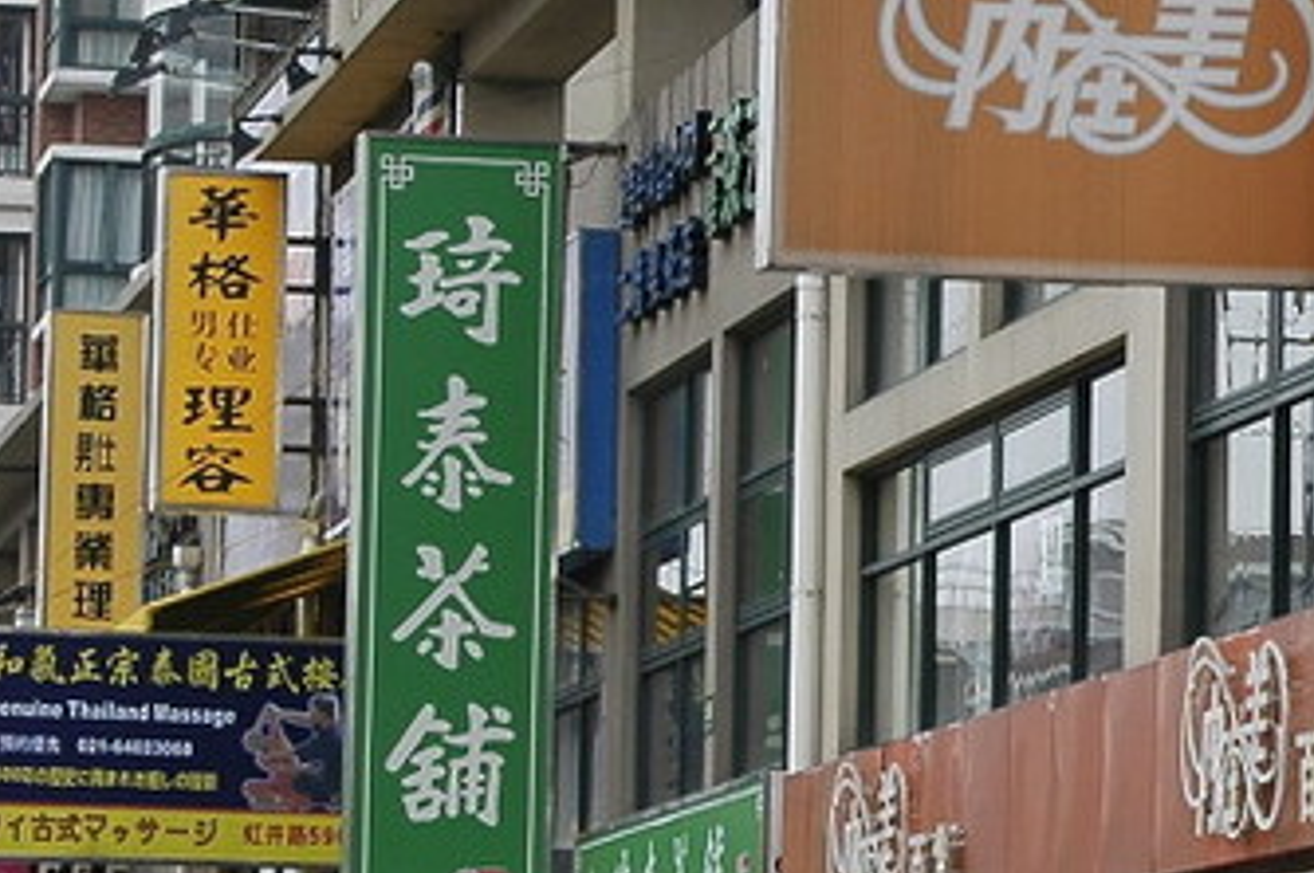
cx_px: 1833
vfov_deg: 6.7
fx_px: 7475
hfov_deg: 9.8
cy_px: 623
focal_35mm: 205
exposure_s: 1/100
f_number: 8
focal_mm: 38
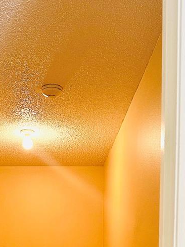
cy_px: 287
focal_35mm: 59
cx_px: 65
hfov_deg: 24.7
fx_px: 420
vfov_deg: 28.8
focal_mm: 6.86
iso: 250
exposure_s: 1/60
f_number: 1.78
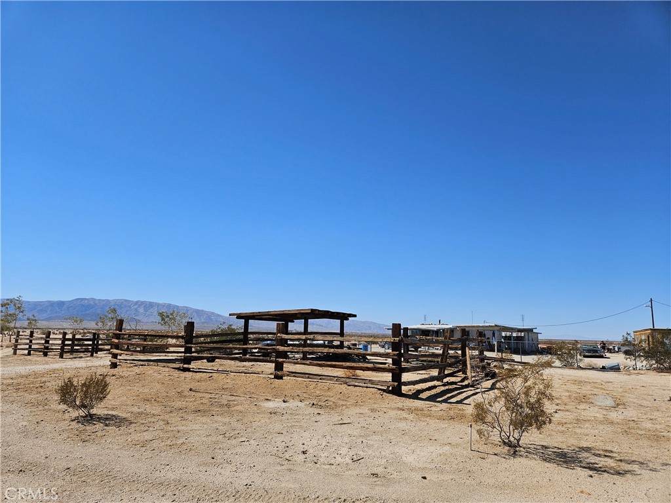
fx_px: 446
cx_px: 336
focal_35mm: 23
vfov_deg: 58.9
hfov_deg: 73.9
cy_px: 252
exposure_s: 1/3589
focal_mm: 5.4
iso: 25
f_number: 1.8
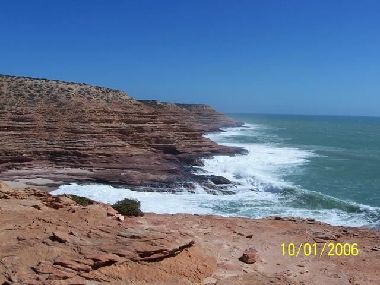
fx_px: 384
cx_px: 190
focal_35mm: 35
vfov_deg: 40.7
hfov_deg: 52.6
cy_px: 142
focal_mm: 6
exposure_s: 1/1000
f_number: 5.6
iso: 80
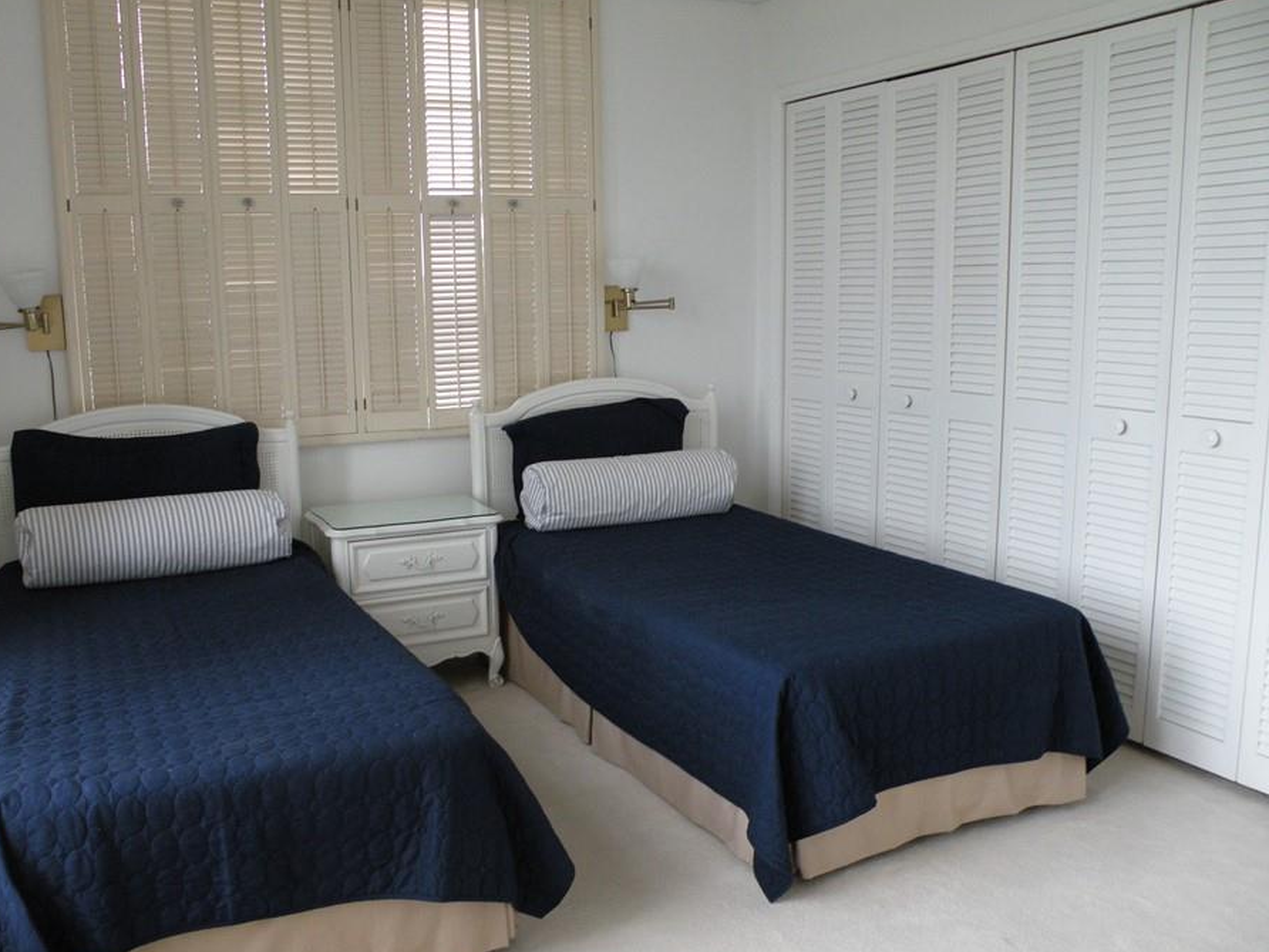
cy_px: 487
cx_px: 552
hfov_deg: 58.2
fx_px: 1136
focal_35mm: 31
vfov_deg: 45.4
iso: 209
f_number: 2.8
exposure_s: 1/60
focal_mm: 4.7
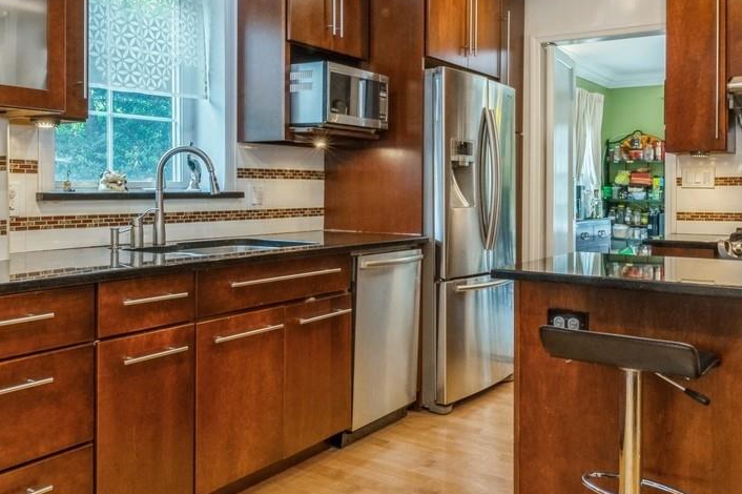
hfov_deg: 55.7
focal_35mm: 34
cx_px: 329
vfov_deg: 38.7
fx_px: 700
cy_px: 195
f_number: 14
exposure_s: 1/5
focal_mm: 15
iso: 640
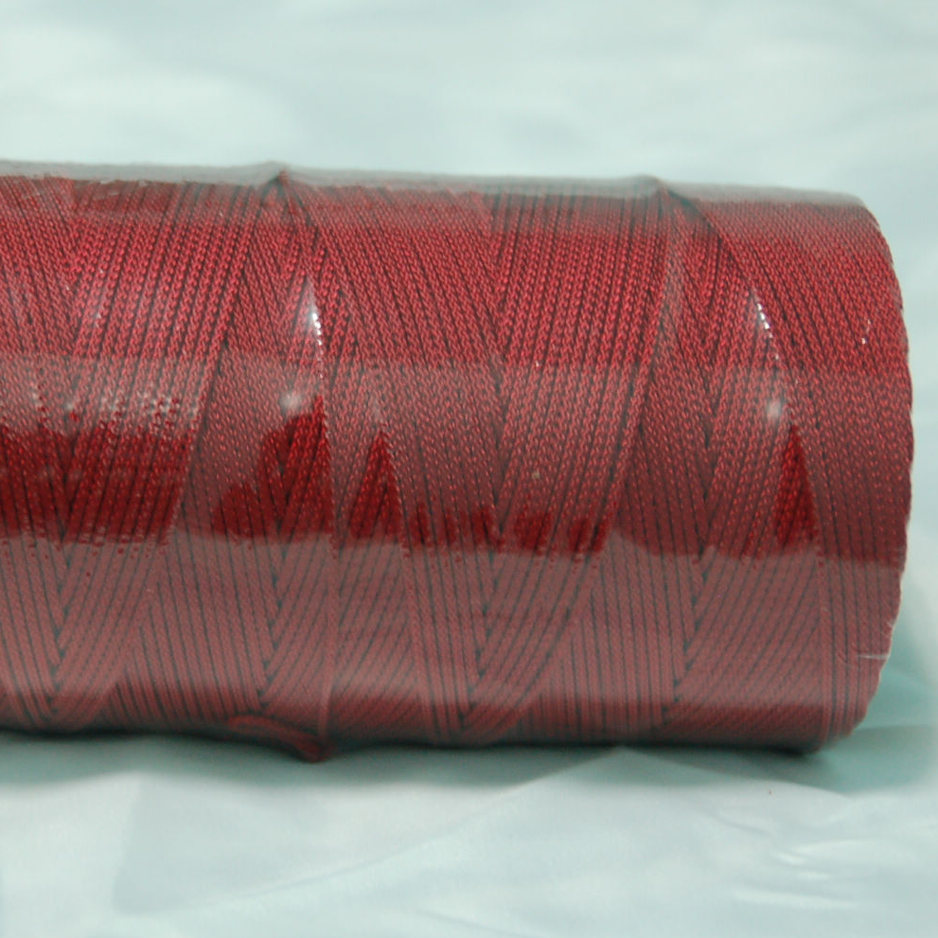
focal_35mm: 116
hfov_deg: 15.0
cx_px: 262
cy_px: 470
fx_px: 3556
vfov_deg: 15.0
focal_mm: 60
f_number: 5.3
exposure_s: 1/6
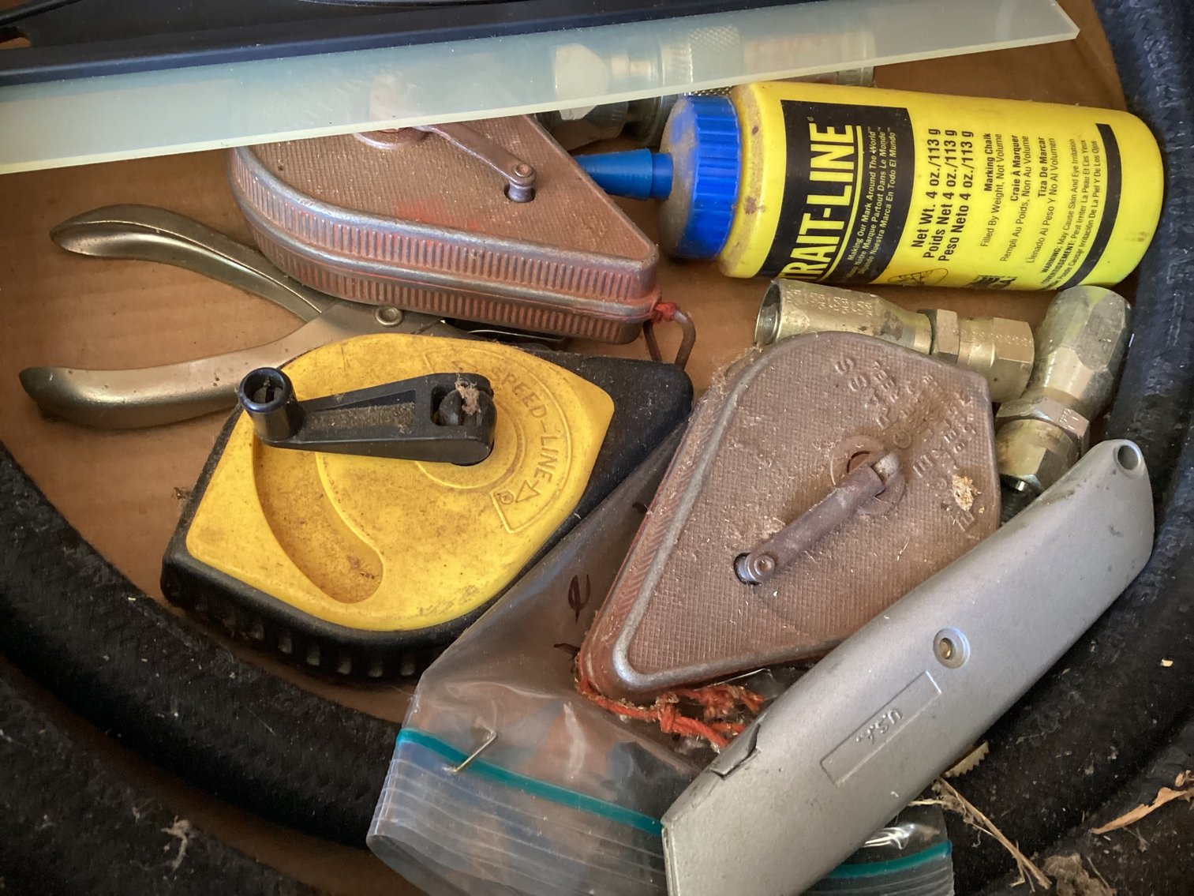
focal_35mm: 31
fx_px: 1069
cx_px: 597
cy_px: 448
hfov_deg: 58.3
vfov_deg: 45.4
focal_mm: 3.3
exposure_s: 1/50
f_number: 2.4
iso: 320
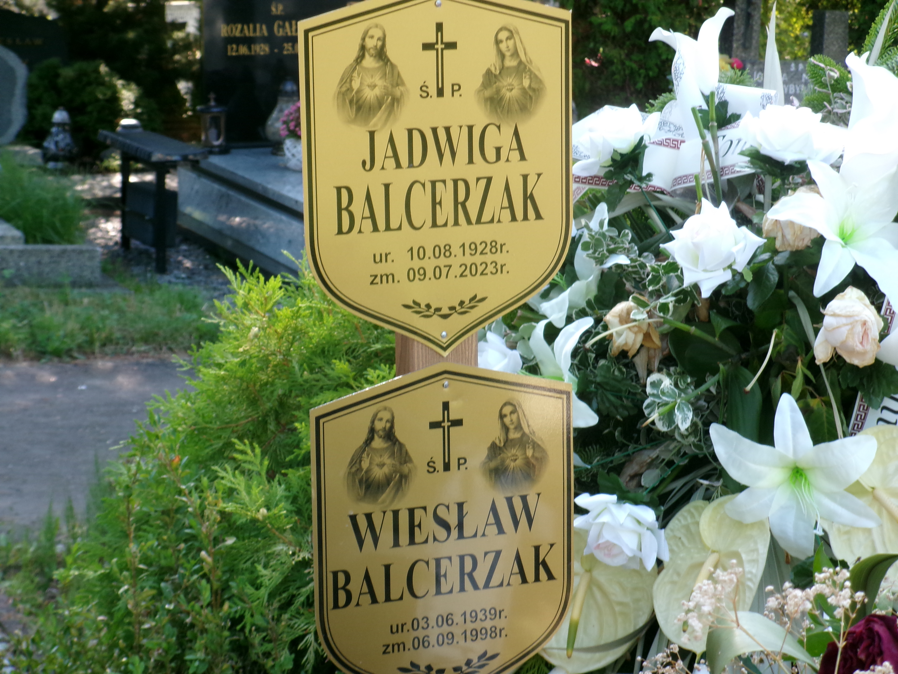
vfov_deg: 15.6
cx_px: 449
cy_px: 337
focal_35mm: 95
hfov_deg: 20.7
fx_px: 2464
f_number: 5.8
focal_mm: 16.9
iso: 158
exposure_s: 1/60
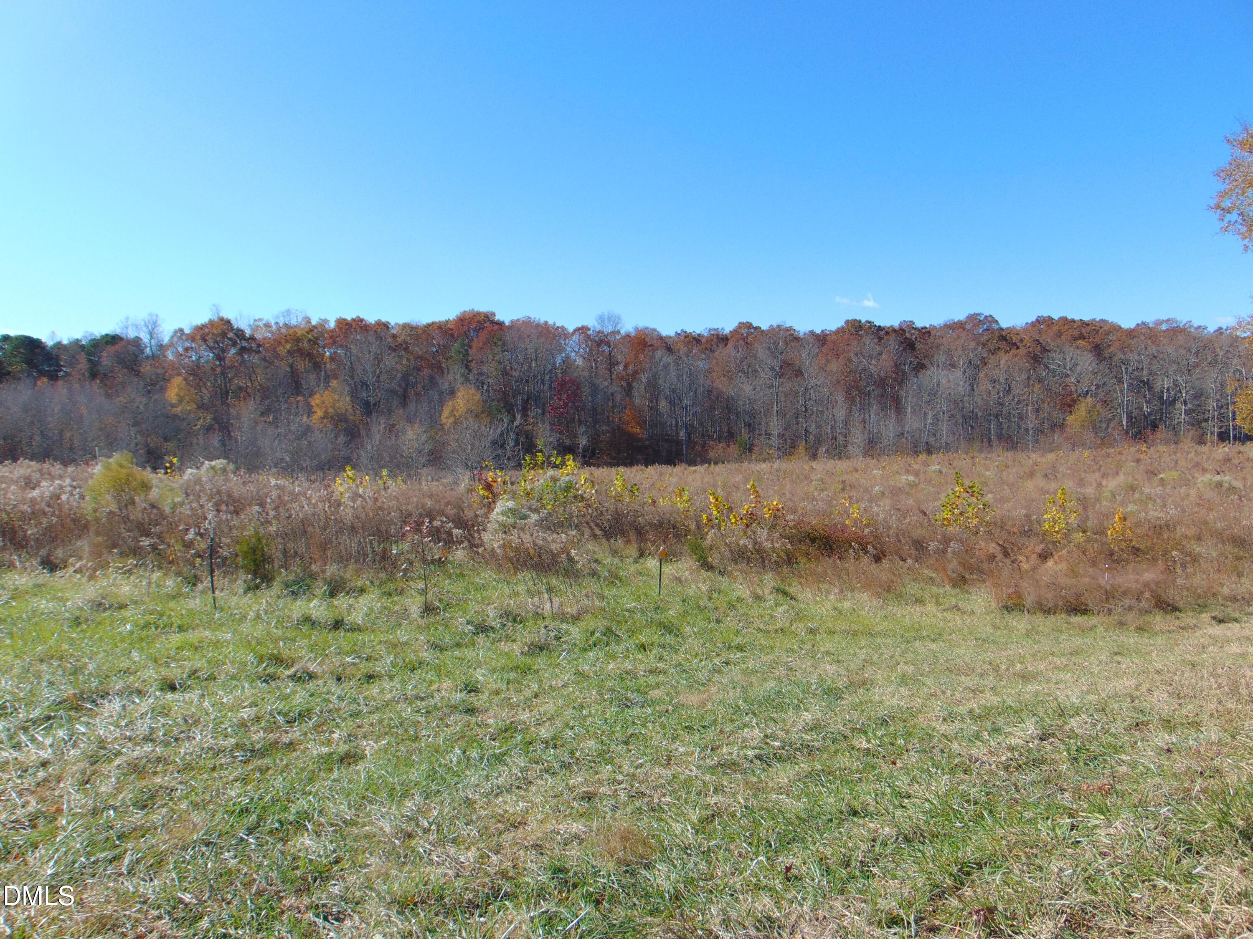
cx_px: 626
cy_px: 470
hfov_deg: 69.4
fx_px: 905
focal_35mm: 25
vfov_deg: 54.9
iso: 80
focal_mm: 4.5
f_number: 7.7
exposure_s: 1/160
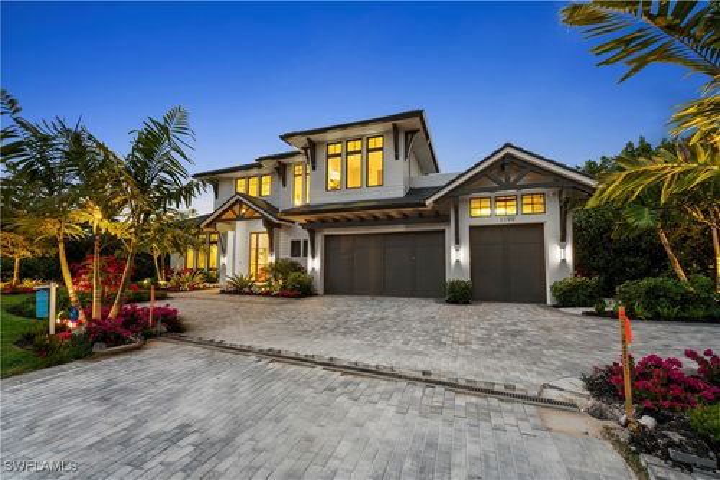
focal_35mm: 14
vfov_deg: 81.2
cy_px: 240
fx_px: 280
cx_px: 360
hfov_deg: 104.3
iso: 320
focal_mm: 14
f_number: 9
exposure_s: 3
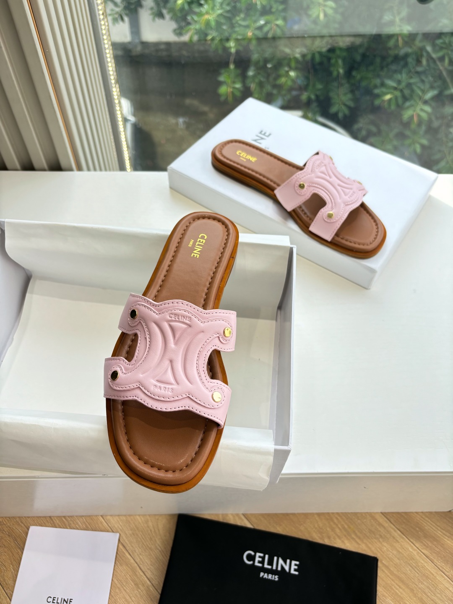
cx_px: 226
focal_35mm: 26
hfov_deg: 53.1
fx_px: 454
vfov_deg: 67.3
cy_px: 302
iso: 50
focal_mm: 5.96
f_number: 1.6
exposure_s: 1/454
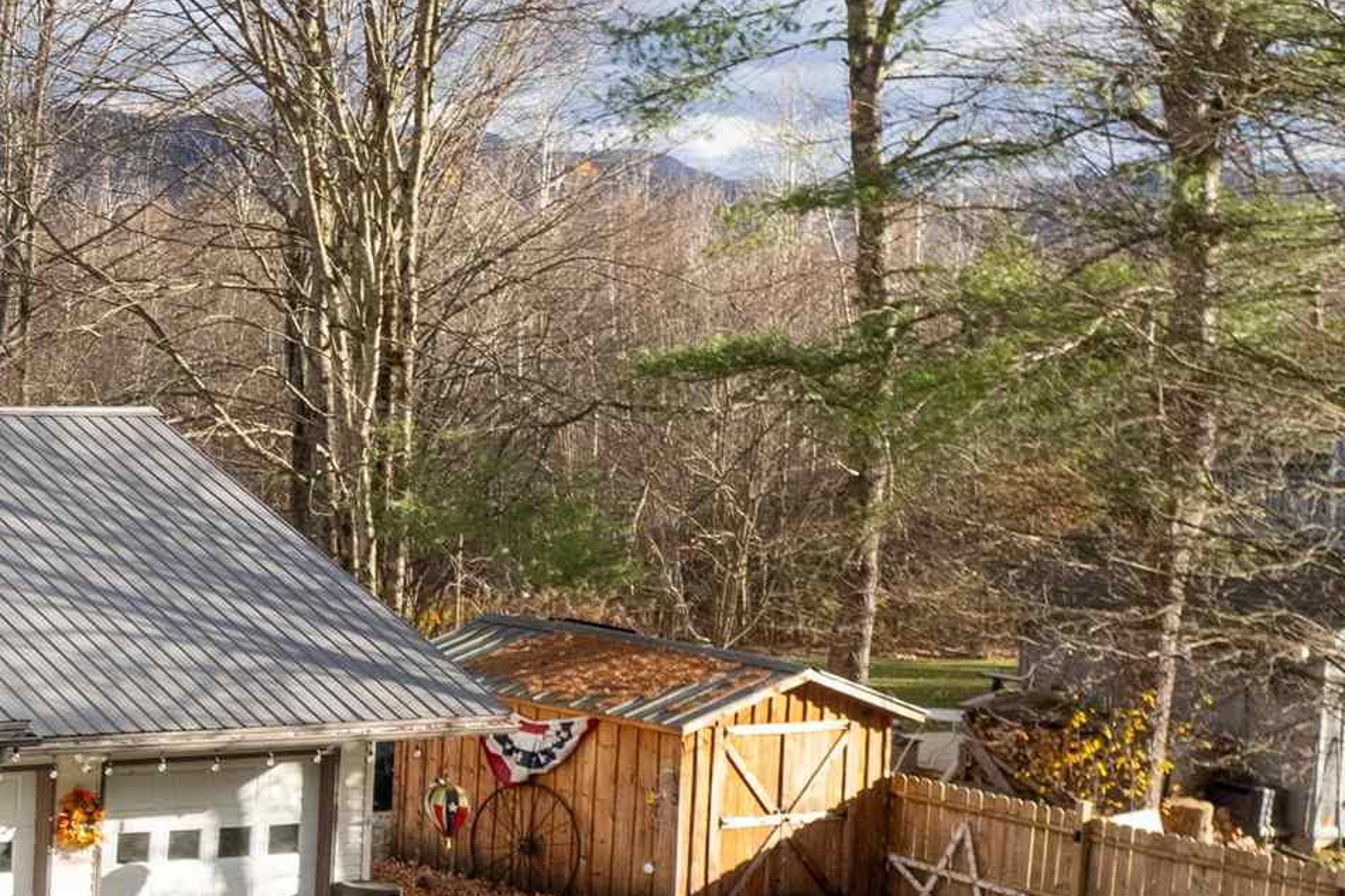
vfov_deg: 18.7
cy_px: 899
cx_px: -622
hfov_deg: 23.4
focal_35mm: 71
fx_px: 2652
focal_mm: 8.38
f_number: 2.8
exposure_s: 1/80
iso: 110
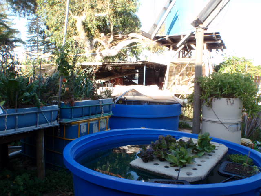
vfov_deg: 49.7
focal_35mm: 28
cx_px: 130
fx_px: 211
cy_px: 98
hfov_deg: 63.4
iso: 64
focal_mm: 5
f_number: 4
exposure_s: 1/80
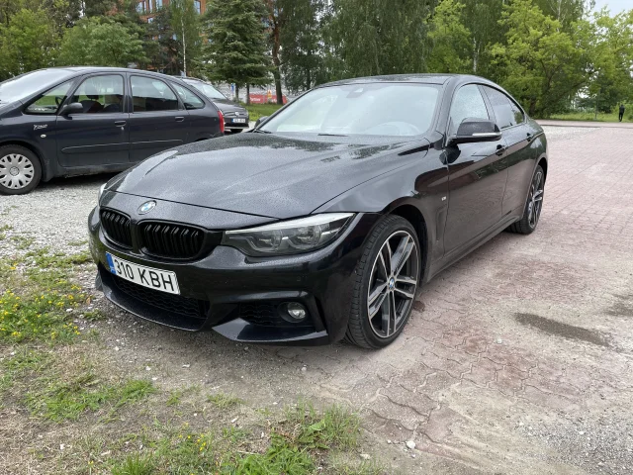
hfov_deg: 67.3
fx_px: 475
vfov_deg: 53.1
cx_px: 316
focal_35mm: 26
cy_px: 238
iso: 32
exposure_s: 1/842
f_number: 1.6
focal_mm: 4.2
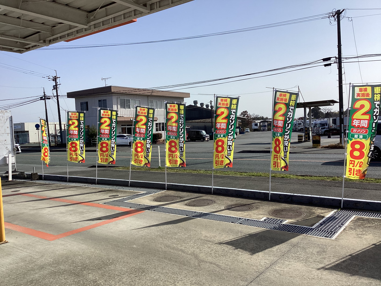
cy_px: 143
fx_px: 341
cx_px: 190
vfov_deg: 45.4
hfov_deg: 58.4
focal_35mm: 31
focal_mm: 3.3
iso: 25
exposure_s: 1/1942
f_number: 2.4
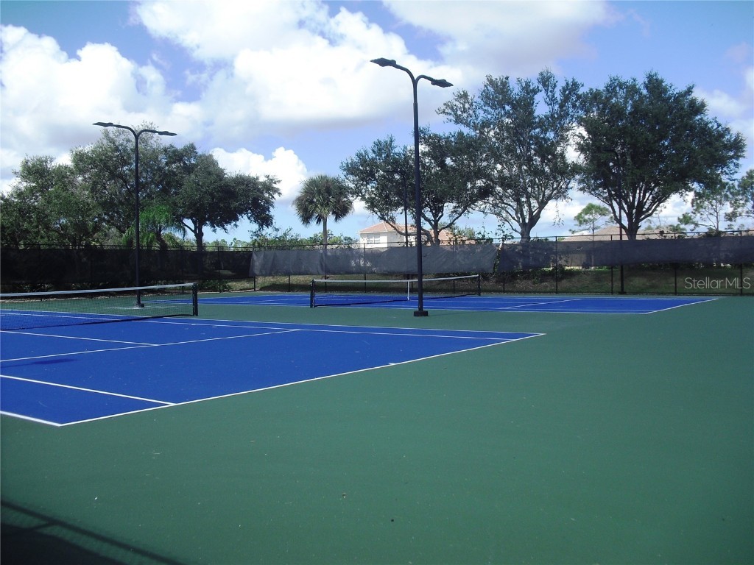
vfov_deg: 39.7
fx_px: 784
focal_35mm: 36
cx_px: 377
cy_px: 282
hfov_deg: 51.4
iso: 64
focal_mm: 6.3
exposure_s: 1/125
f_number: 7.8
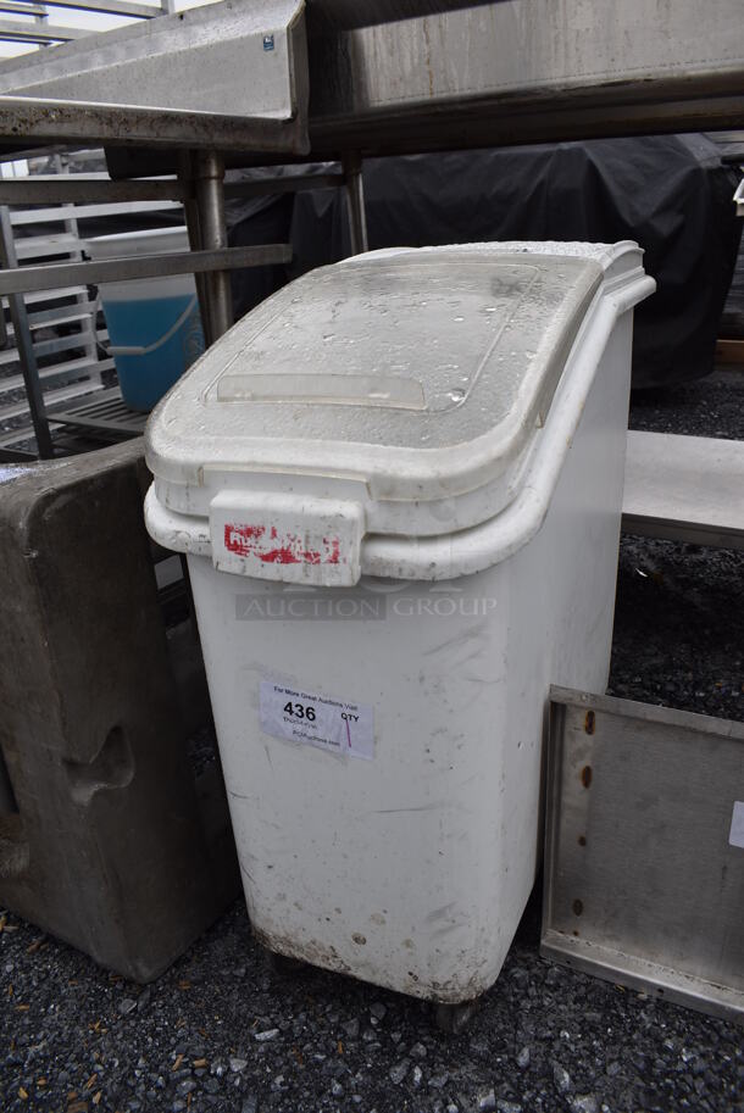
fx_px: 836
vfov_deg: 67.3
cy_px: 556
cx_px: 372
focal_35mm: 27
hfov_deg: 48.0
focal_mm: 18
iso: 200
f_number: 7.1
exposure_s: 1/400
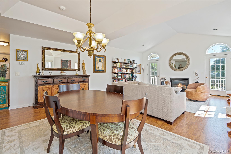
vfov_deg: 73.7
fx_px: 103
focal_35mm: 16
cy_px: 77
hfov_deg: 96.7
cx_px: 116
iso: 500
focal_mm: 16
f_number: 5.6
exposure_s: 1/10
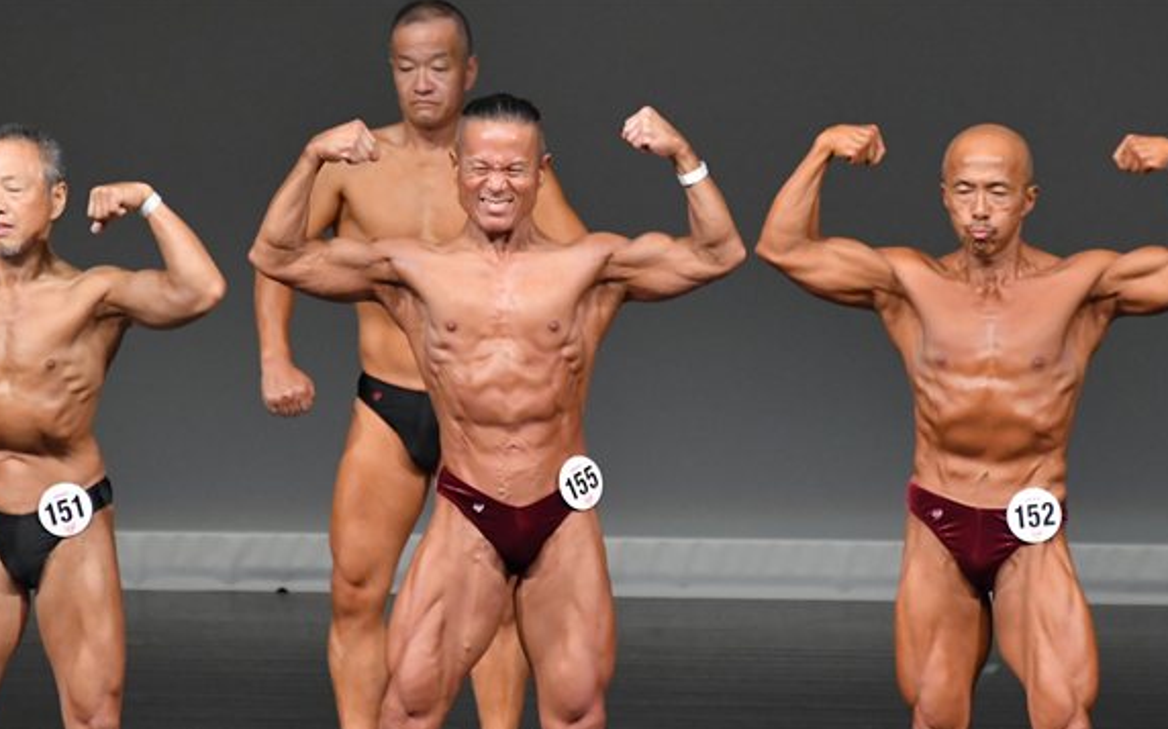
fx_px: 16482
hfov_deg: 4.1
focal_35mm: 518
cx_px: 634
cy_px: 519
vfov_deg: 2.5
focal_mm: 250
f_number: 5.6
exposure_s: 1/400
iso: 4000
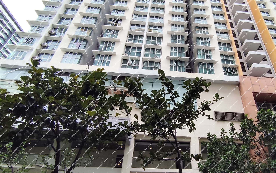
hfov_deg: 79.1
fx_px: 165
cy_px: 74
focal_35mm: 22
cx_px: 159
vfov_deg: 54.9
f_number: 2.2
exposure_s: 1/264
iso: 50
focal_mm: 1.65
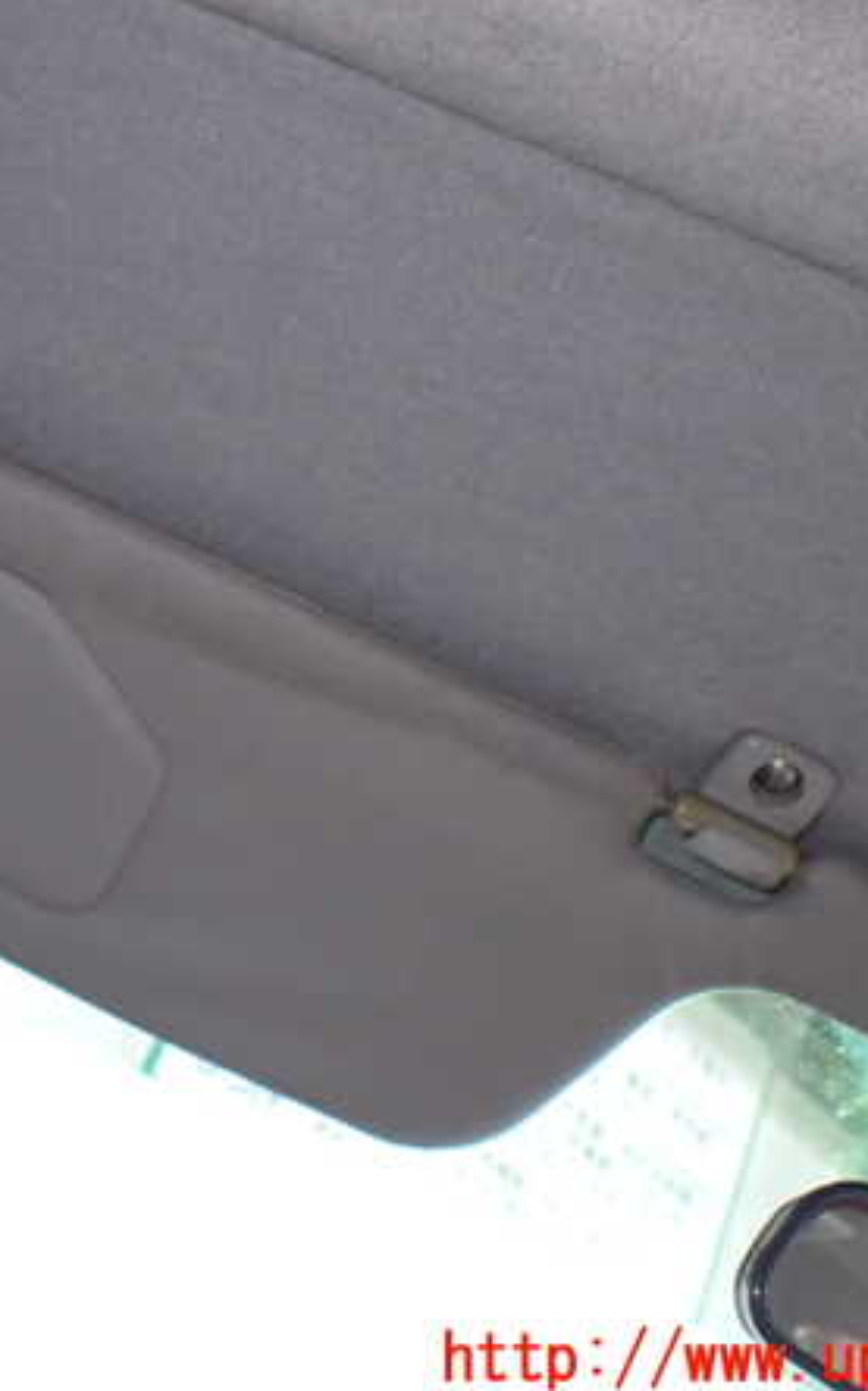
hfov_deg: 29.3
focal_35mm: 43
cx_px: 210
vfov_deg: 46.2
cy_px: 696
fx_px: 1630
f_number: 2.3
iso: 800
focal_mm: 5.4
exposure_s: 1/40
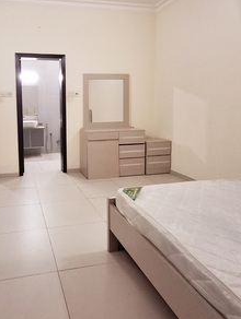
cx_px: 62
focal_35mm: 25
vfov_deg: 68.5
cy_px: 125
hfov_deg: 52.7
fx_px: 231
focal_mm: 1.64
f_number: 2.2
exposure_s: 1/40
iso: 160
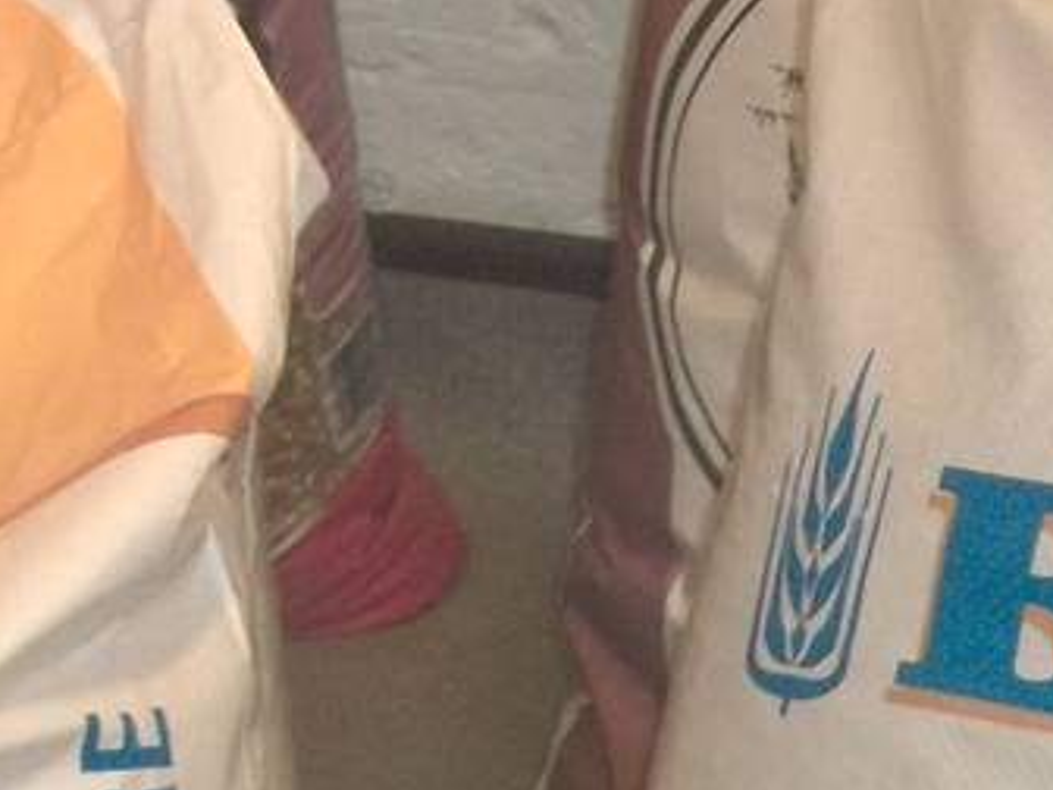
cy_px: 1828
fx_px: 6662
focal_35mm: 219
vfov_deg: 6.5
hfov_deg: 8.8
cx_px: 1545
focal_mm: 8.3
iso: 160
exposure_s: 1/40
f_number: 3.7
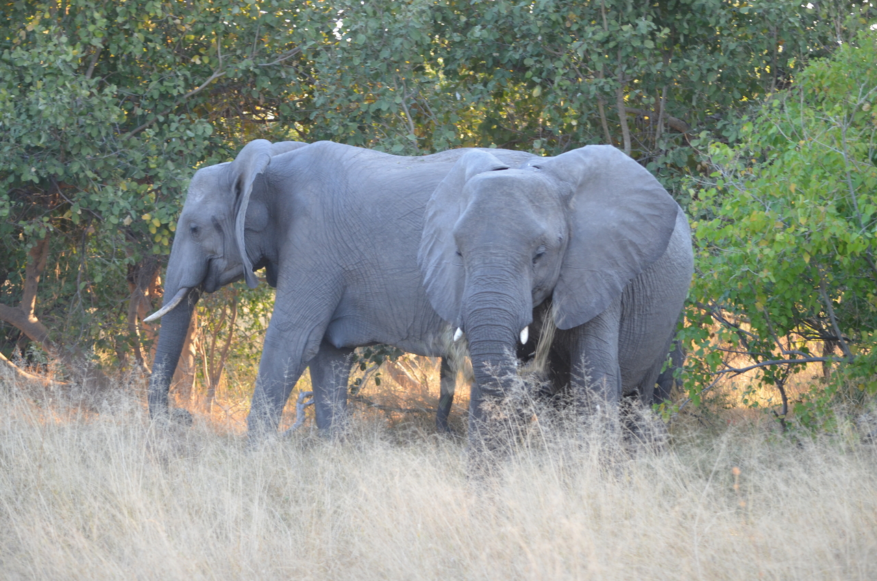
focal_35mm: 147
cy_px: 290
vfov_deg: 9.3
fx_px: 3574
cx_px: 438
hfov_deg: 14.0
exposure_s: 1/100
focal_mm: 98
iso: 400
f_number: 5
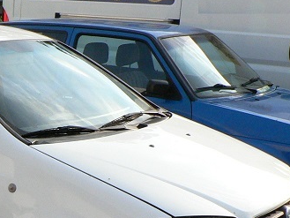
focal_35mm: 85
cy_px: 198
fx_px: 712
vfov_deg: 17.1
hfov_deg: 22.0
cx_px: -9
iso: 200
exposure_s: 1/400
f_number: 5.6
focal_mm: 6
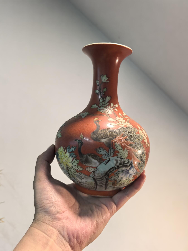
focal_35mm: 27
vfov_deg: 65.3
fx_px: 196
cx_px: 94
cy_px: 126
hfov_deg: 51.4
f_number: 2
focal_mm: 6.98
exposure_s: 1/865
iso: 2500
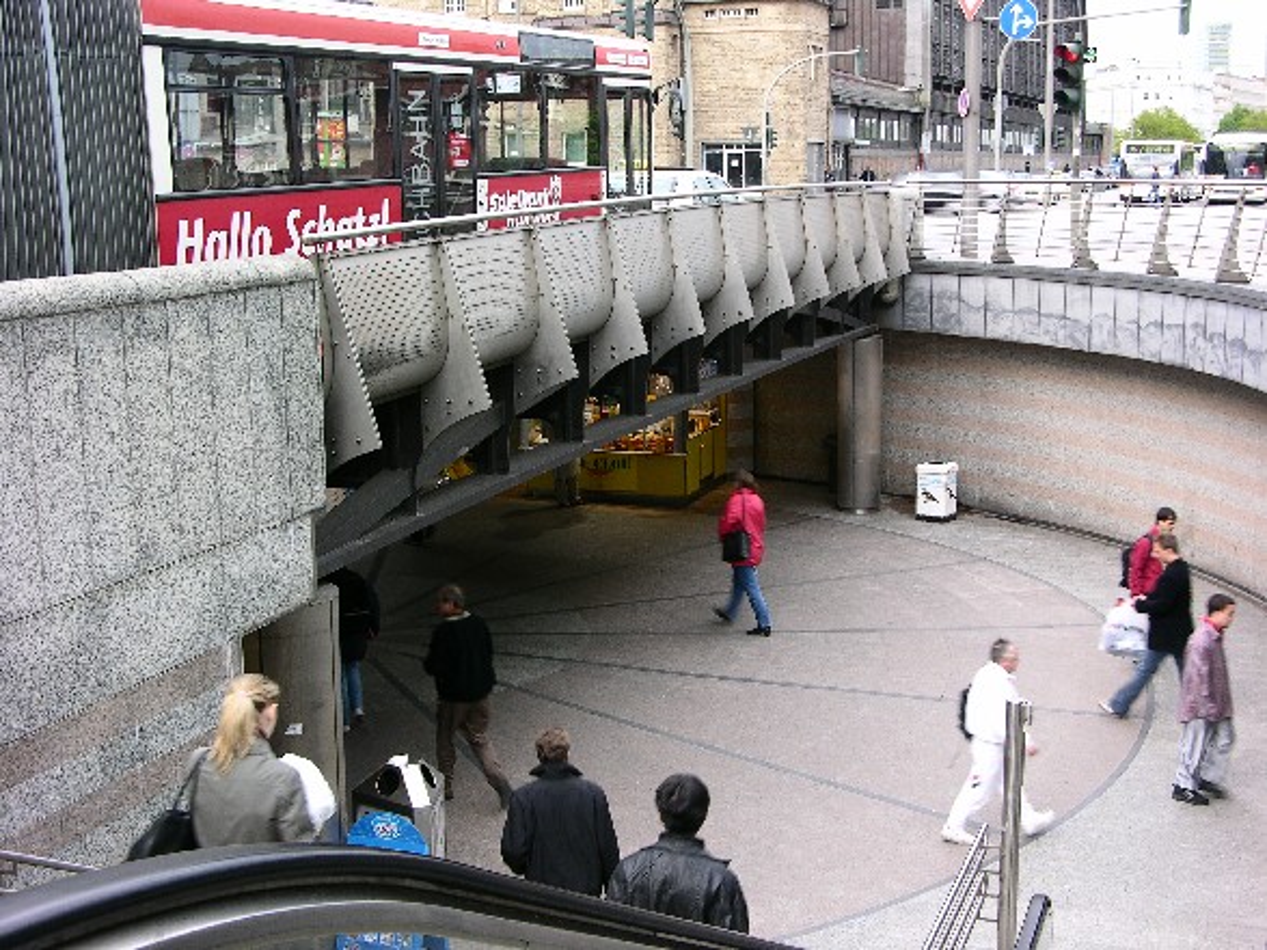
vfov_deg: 29.1
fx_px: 1830
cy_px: 475
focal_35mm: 50
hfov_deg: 38.2
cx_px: 634
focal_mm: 12.7
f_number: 3.8
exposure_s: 1/28.1
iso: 50
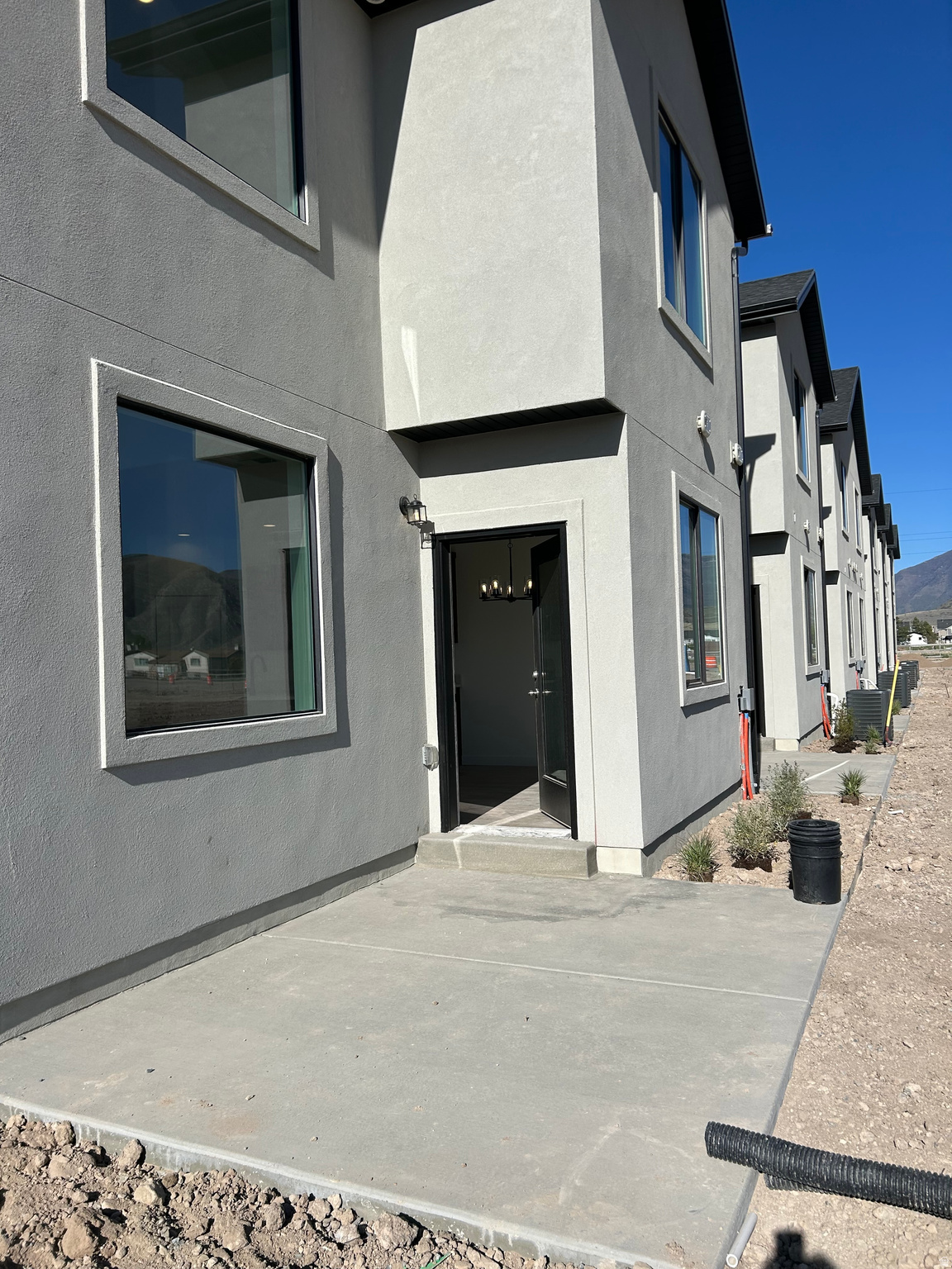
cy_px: 634
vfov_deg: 67.3
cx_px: 476
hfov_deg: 53.1
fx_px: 953
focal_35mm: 26
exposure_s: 1/7463
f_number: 1.5
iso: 50
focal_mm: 5.7
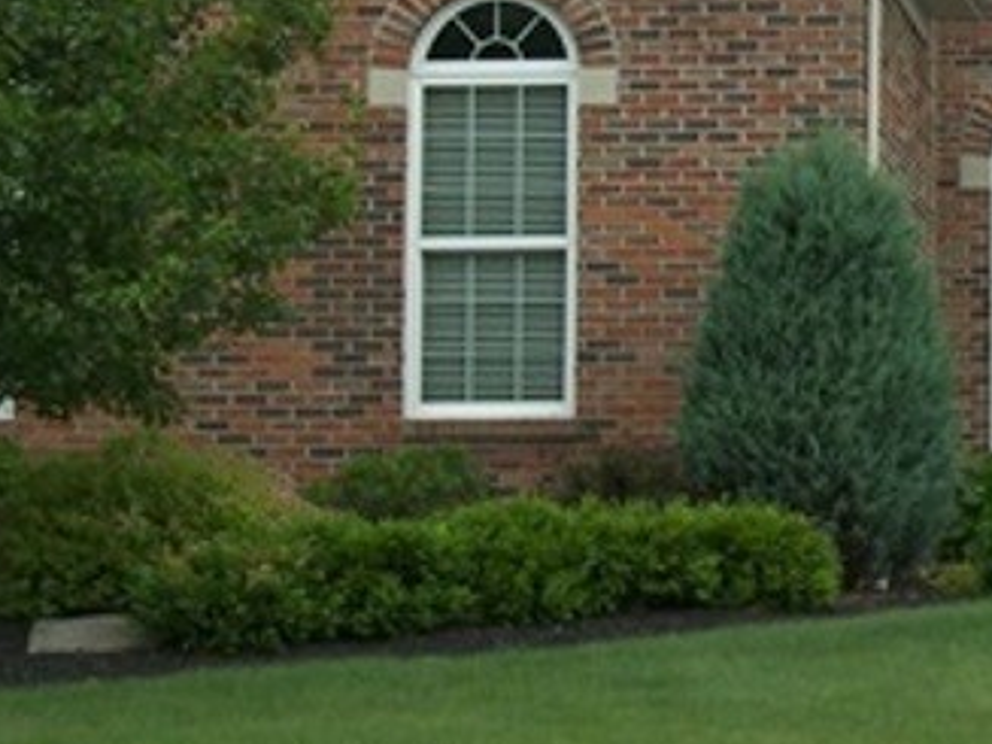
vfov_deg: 10.3
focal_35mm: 144
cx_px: 1116
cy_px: 134
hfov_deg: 13.4
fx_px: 4125
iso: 50
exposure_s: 1/500
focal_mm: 9.6
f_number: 3.6
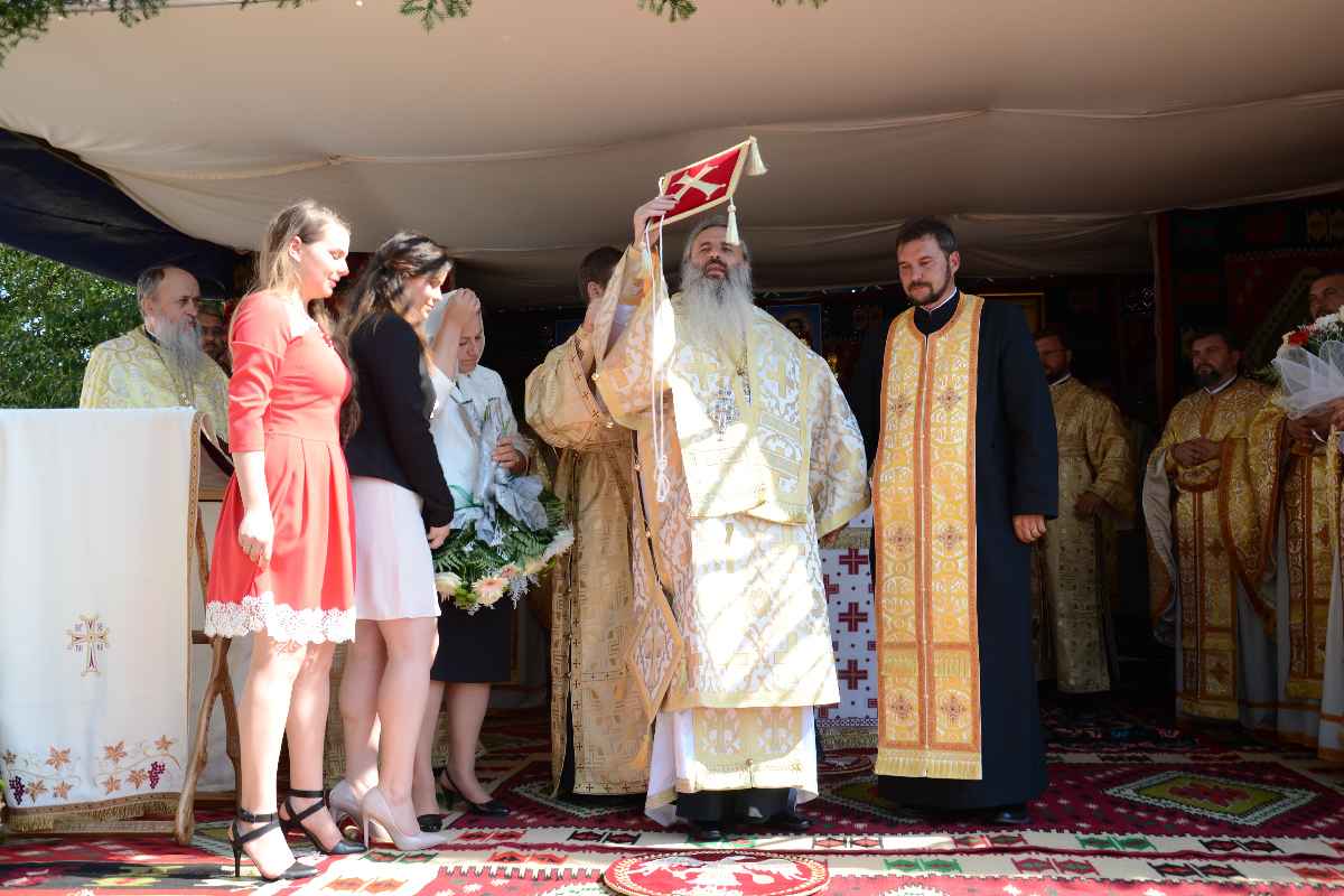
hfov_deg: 51.3
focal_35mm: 38
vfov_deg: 35.5
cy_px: 448
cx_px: 672
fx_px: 1400
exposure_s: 1/100
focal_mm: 25
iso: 100
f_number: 6.3
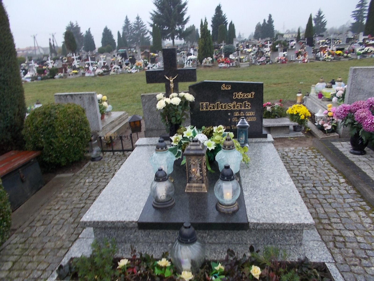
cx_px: 187
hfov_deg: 67.3
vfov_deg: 53.1
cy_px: 140
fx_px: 281
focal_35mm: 26
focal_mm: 4.6
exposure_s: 1/40
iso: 80
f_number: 3.2
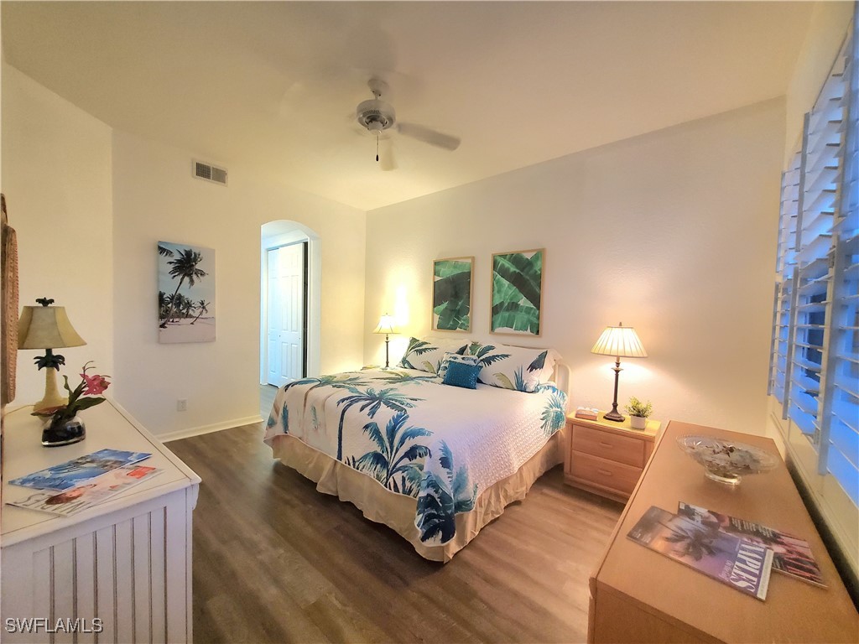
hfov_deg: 106.2
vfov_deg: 89.9
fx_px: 323
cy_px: 322
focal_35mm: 13
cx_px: 430
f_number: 2.2
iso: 500
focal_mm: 1.8
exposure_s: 1/30
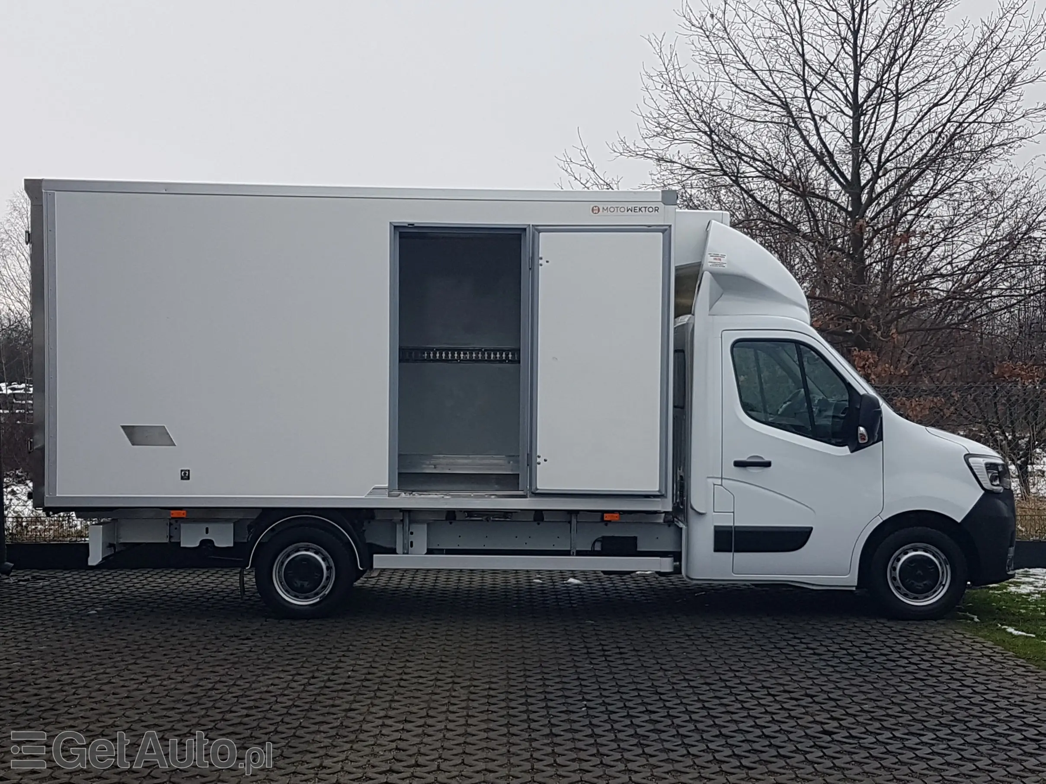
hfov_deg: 67.3
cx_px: 523
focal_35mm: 26
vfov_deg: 53.1
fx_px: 786
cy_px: 392
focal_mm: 4.2
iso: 40
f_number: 1.7
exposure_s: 1/336
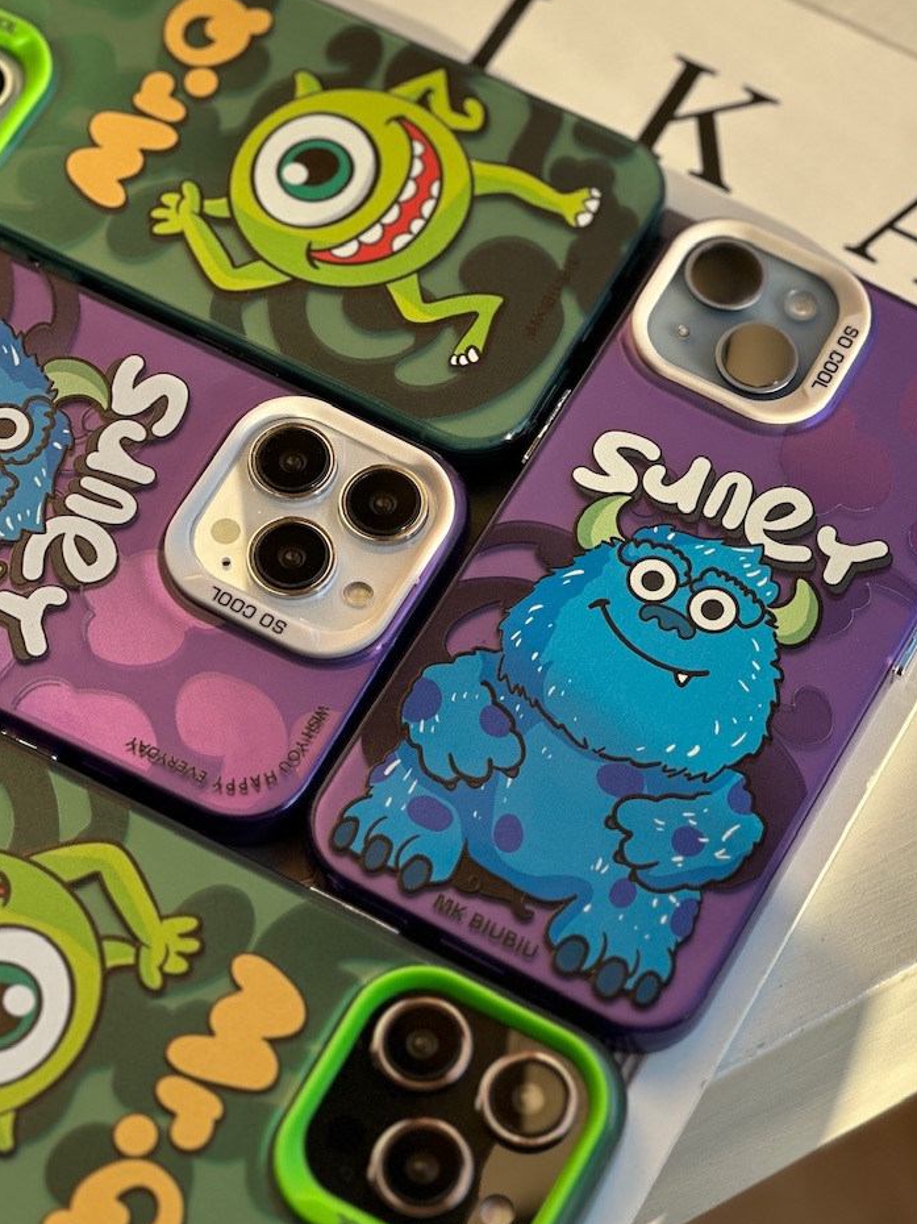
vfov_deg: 18.5
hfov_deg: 14.0
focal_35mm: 106
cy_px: 450
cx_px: 542
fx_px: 3746
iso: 20
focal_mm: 9
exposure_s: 1/121
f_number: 2.8
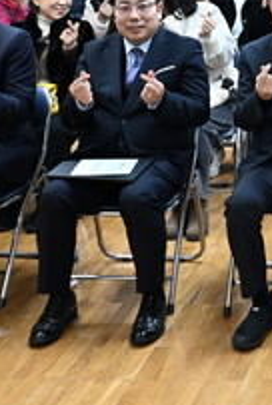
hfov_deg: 13.7
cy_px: -52
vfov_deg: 20.9
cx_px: 454
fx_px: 1039
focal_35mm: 92
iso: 3200
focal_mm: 24
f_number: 5.6
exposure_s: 1/160
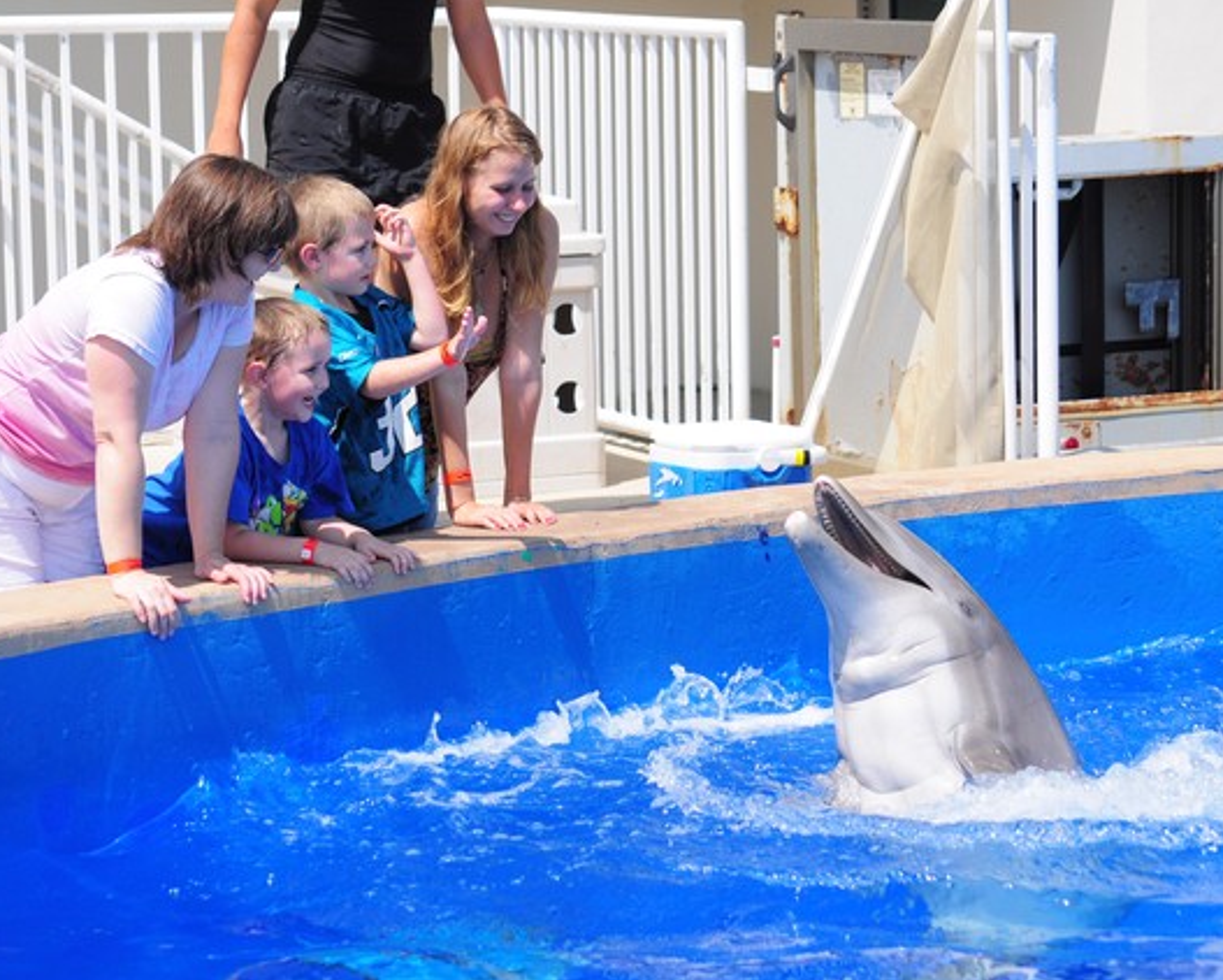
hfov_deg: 13.8
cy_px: 491
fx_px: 5069
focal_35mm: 140
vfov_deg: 11.0
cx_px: 601
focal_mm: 82
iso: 500
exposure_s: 1/2500
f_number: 6.3
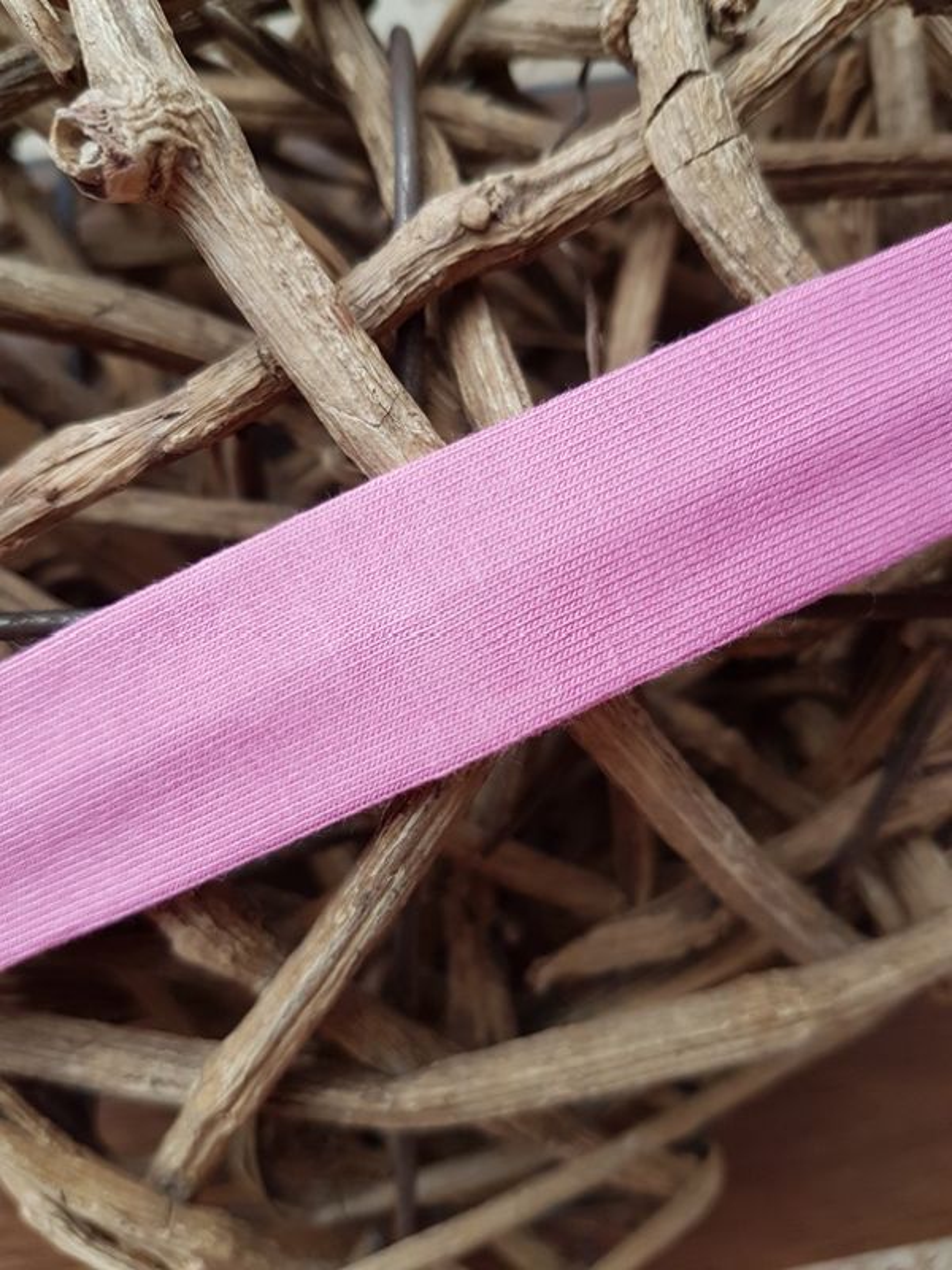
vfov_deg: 67.3
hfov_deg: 53.1
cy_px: 635
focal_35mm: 26
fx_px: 953
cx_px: 476
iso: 64
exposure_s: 1/120
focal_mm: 4.2
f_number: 1.7
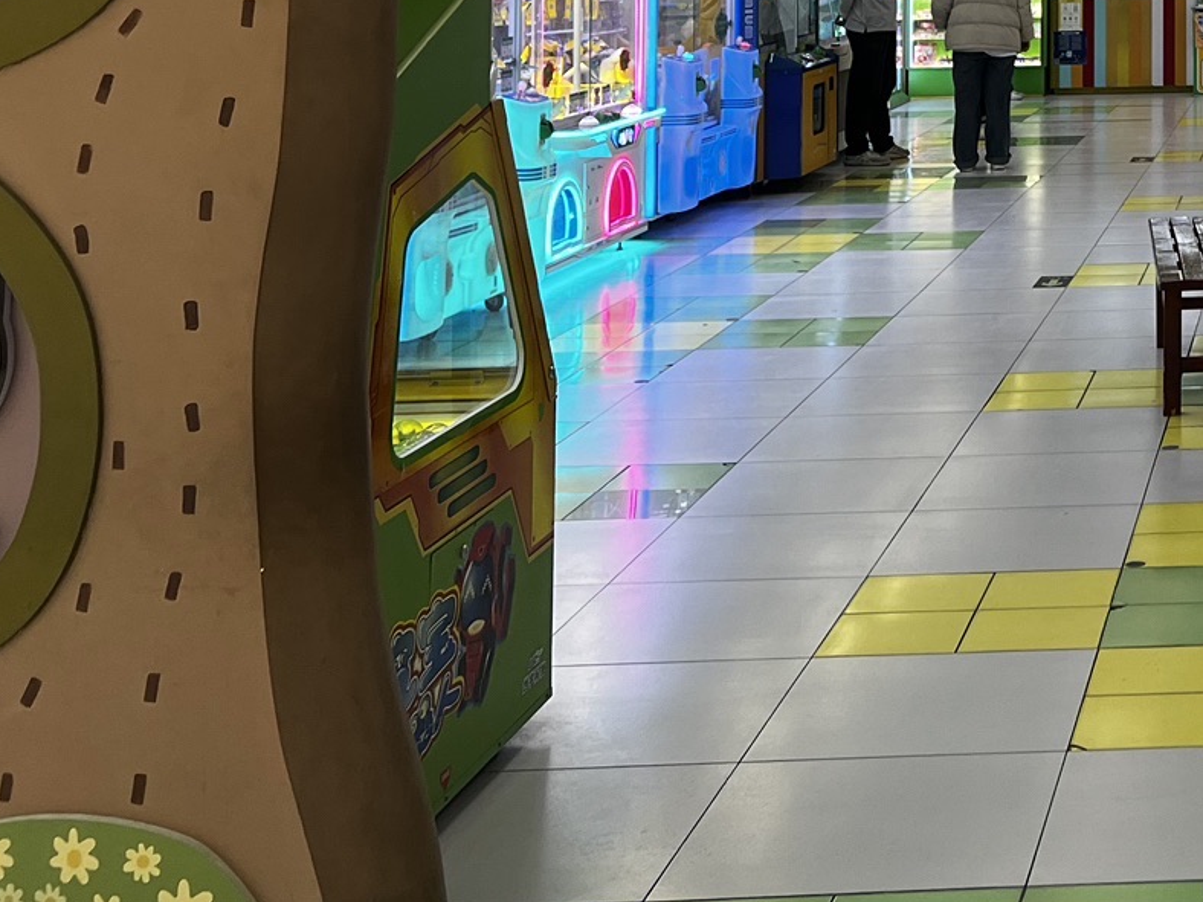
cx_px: 1478
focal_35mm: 66
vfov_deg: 20.7
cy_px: -194
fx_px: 2294
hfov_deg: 26.0
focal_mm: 5.7
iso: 50
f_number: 1.5
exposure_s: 1/102
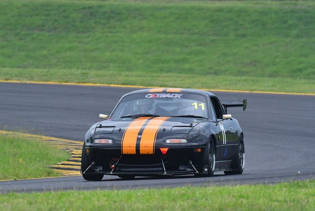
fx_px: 5514
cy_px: 106
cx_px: 158
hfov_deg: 3.3
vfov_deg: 2.2
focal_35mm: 630
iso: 1000
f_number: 10
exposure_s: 1/640
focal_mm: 420
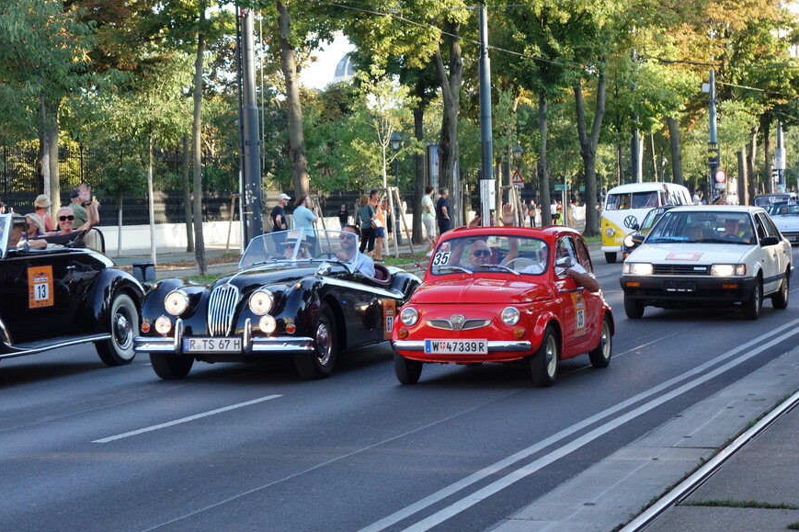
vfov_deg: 15.7
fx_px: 1930
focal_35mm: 87
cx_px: 275
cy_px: 243
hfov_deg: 23.3
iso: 320
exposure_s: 1/250
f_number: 4
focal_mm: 23.55
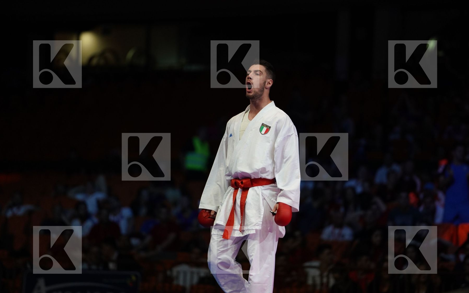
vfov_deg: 6.4
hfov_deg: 10.2
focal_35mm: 205
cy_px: 157
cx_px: 235
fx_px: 2620
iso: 1600
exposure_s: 1/1000
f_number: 2.8
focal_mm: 200
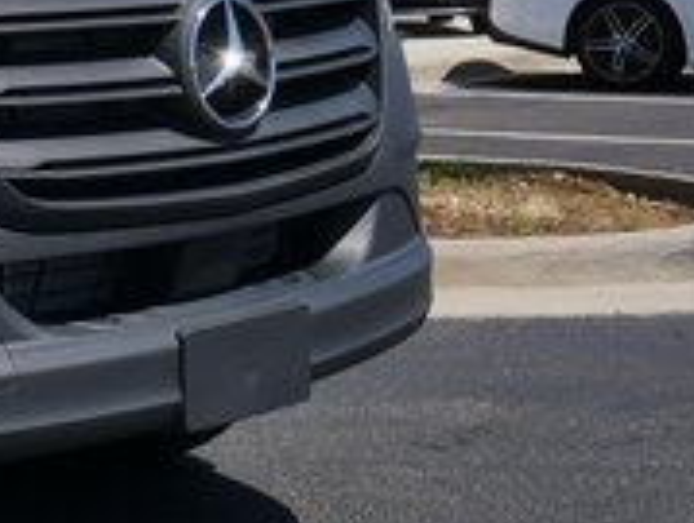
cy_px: 6
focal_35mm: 100
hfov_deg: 17.3
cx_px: -399
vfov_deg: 14.6
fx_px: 2009
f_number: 9
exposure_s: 1/640
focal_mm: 14
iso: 200
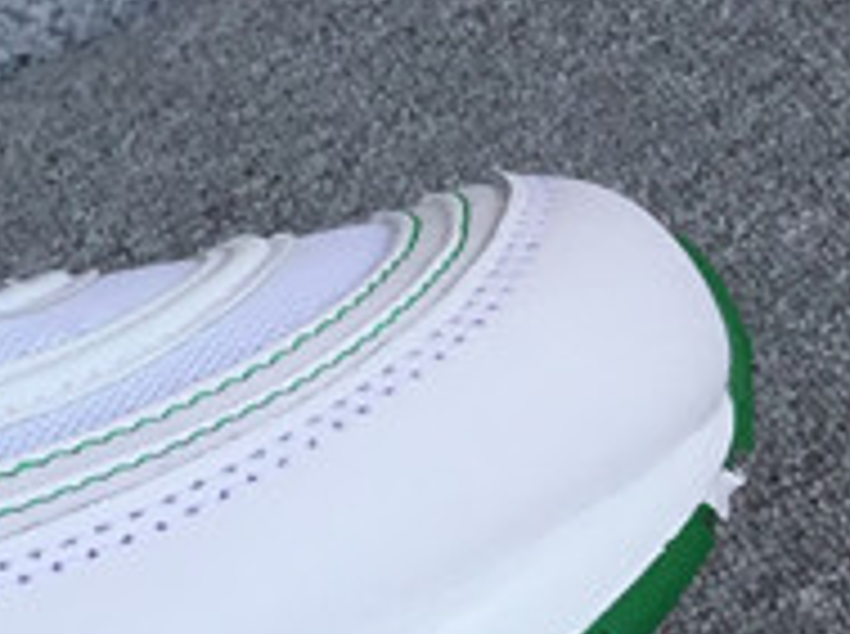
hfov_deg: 12.1
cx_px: -778
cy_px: 654
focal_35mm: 148
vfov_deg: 9.9
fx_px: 3627
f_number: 2.4
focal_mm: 3.3
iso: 25
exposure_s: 1/657
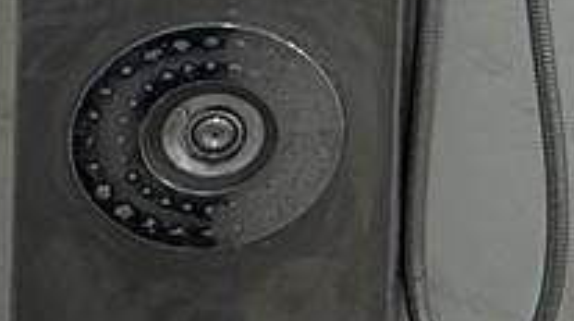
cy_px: -111
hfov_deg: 13.1
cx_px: 1420
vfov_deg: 10.0
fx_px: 1794
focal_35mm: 118
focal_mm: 2.22
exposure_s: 1/120
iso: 100
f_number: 2.2
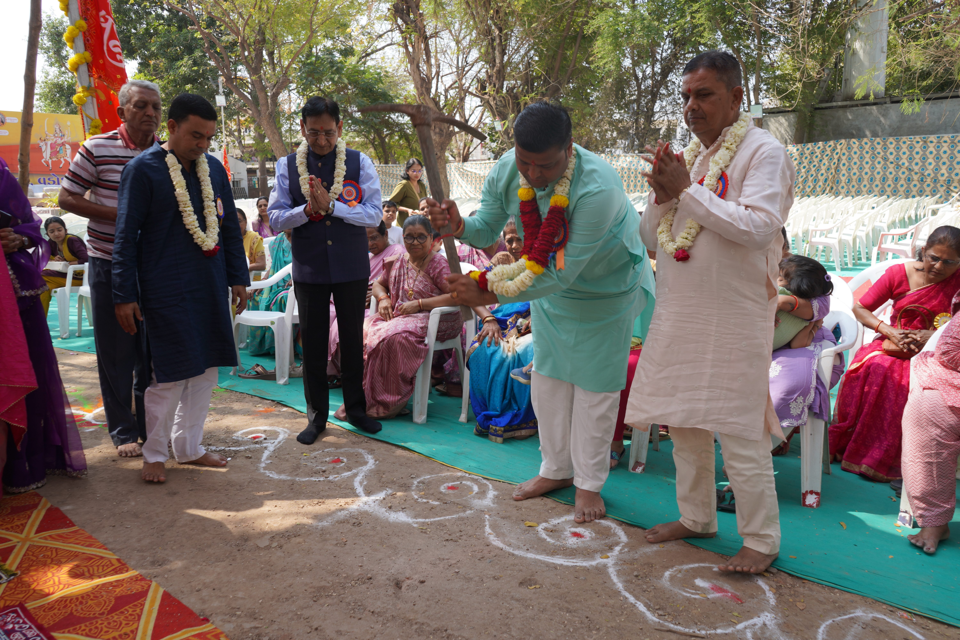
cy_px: 320
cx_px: 480
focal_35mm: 28
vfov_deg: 46.4
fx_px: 747
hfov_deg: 65.5
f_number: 5.6
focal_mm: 28
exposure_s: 1/160
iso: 160
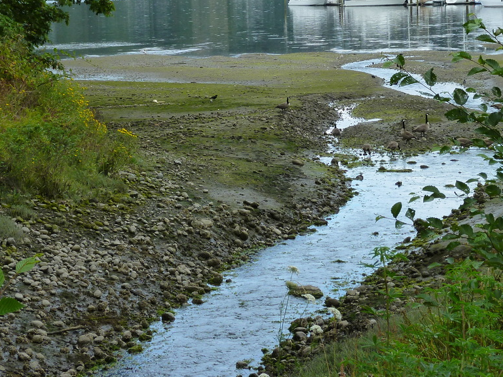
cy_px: 71
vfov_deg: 13.4
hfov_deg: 17.9
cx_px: 301
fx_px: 1598
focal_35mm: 110
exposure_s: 1/125
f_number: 4.8
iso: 125
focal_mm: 11.8
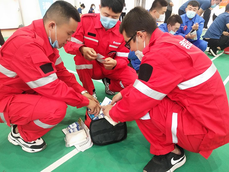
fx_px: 172
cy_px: 86
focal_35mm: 26
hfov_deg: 67.3
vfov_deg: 53.1
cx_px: 114
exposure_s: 1/33.3
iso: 200
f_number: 2
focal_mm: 3.88
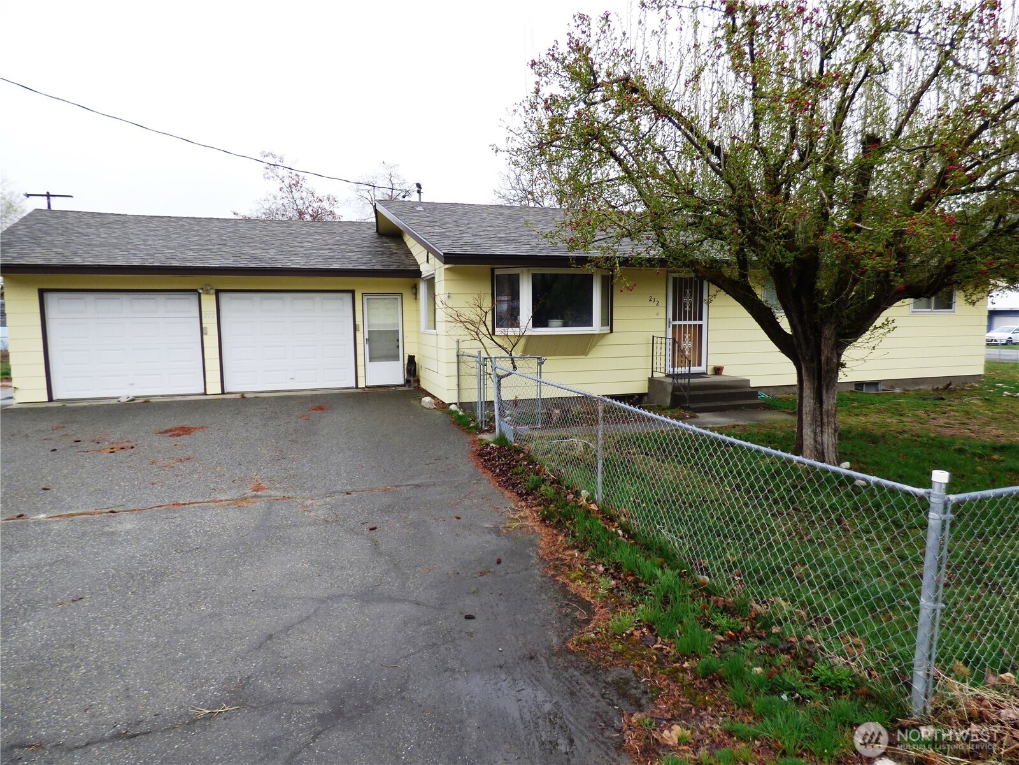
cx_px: 510
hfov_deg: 81.7
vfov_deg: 66.0
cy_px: 382
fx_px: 589
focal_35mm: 20
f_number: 2.8
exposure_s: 1/320
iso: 100
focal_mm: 3.58
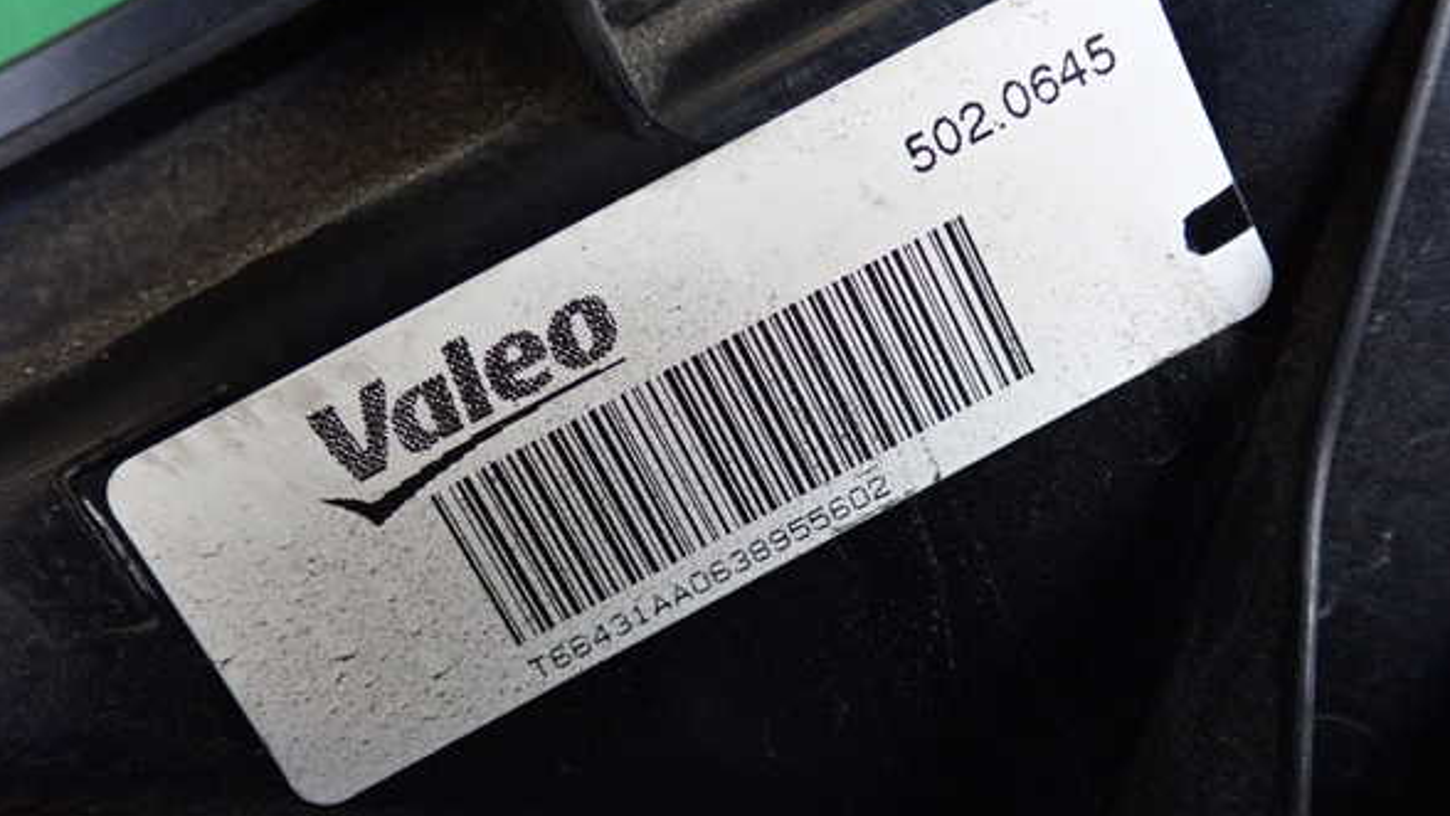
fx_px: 1538
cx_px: 730
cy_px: 365
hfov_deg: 50.5
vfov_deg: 29.7
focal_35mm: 40
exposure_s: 1/125
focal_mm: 6.37
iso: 800
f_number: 2.5
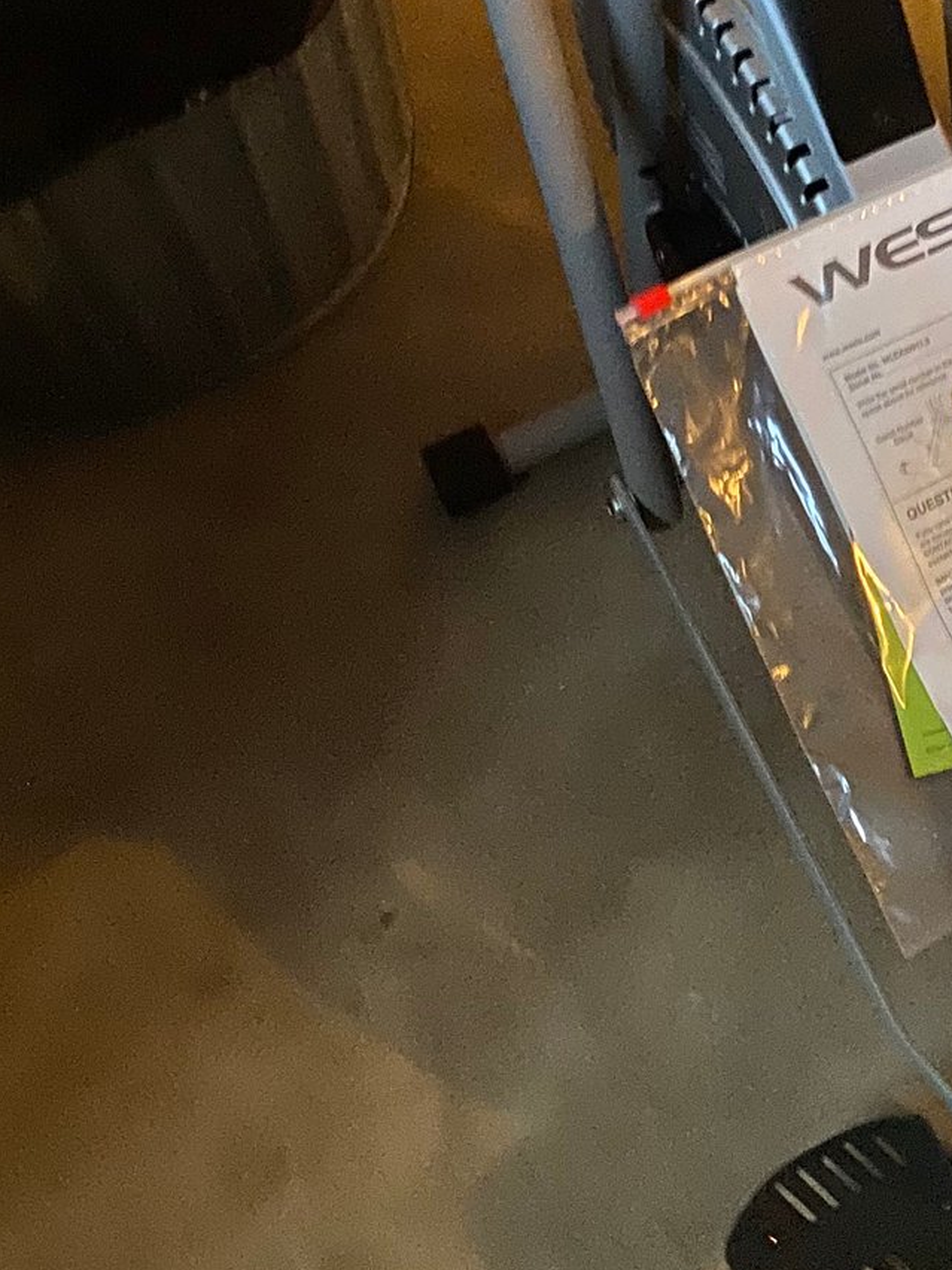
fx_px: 2237
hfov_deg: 23.0
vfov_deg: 30.8
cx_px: 961
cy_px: 221
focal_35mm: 61
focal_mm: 4.25
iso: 500
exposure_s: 1/12
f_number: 1.8
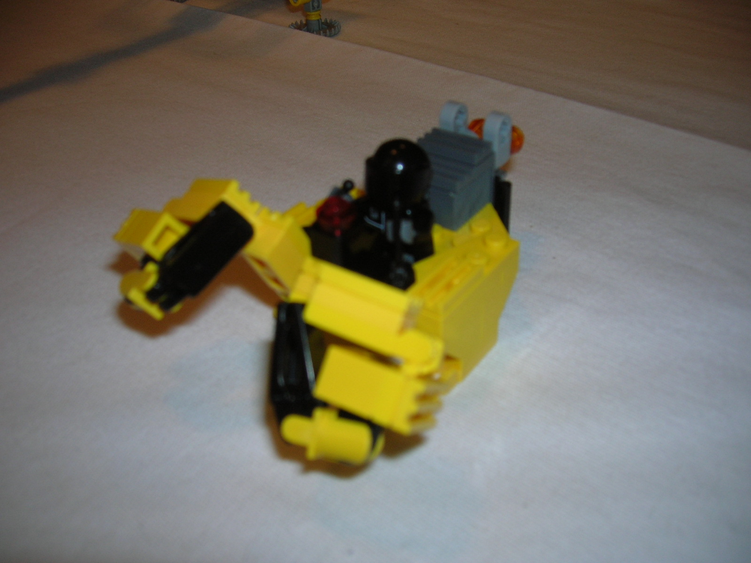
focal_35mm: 34
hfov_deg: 54.0
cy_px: 282
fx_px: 738
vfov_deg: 41.8
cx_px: 376
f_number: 2.9
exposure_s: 1/60.1
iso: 50
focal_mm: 5.7
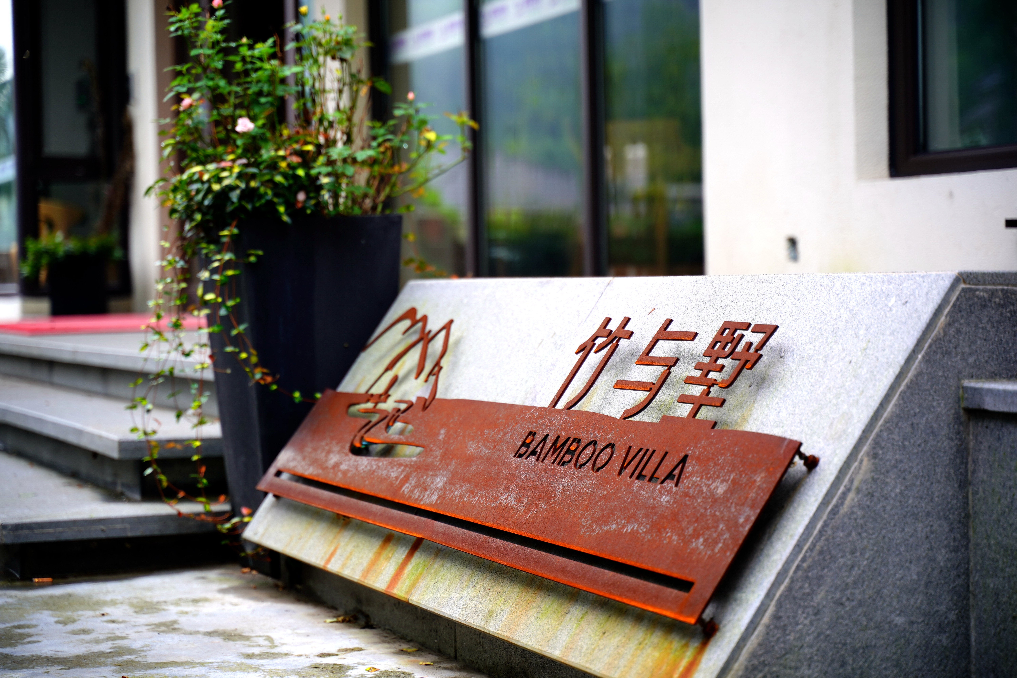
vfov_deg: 18.2
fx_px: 2119
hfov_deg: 27.0
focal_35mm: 75
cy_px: 339
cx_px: 508
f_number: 2.8
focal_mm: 75
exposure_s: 1/20
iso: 50
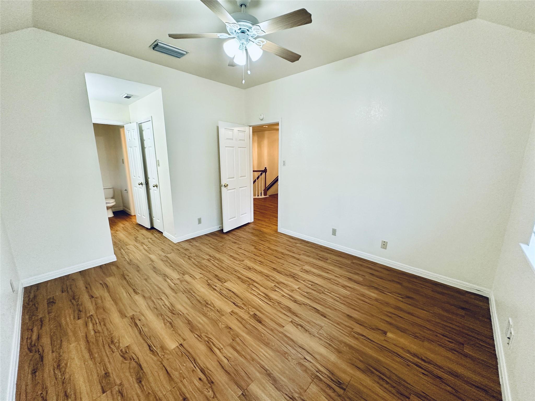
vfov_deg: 85.7
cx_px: 268
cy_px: 200
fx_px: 216
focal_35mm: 14
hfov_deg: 102.1
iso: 250
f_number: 2.2
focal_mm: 2.22
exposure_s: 1/120
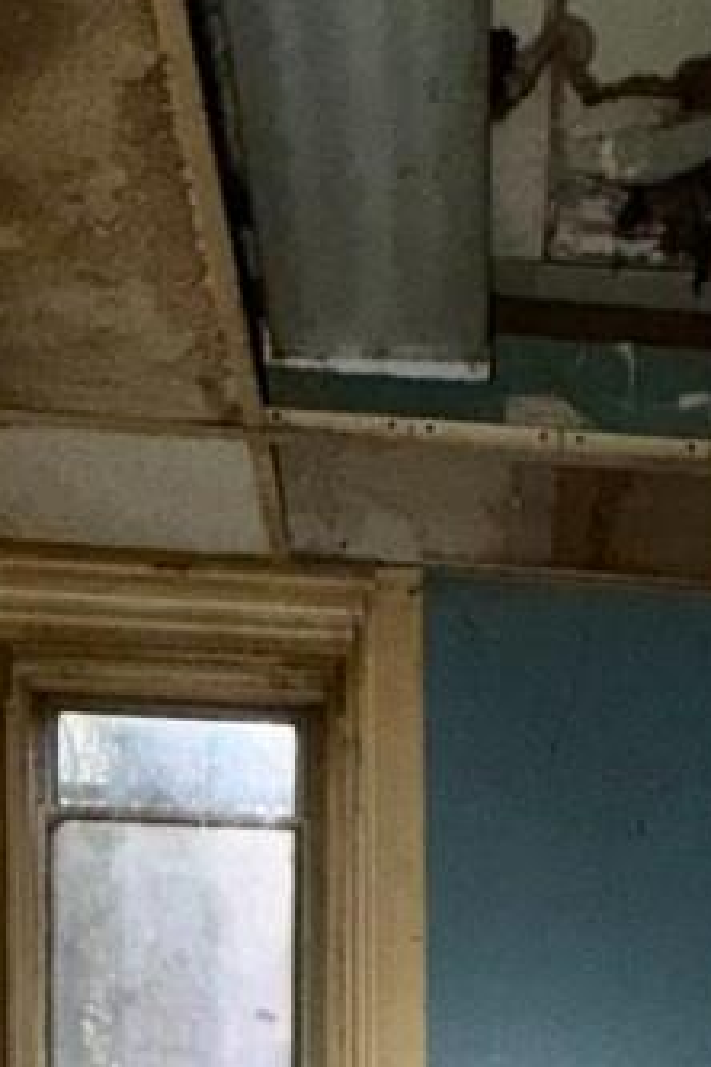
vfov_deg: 25.3
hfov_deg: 20.9
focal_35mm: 63
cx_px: 692
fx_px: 1866
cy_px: 1538
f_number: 2.2
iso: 200
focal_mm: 2.22
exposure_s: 1/60
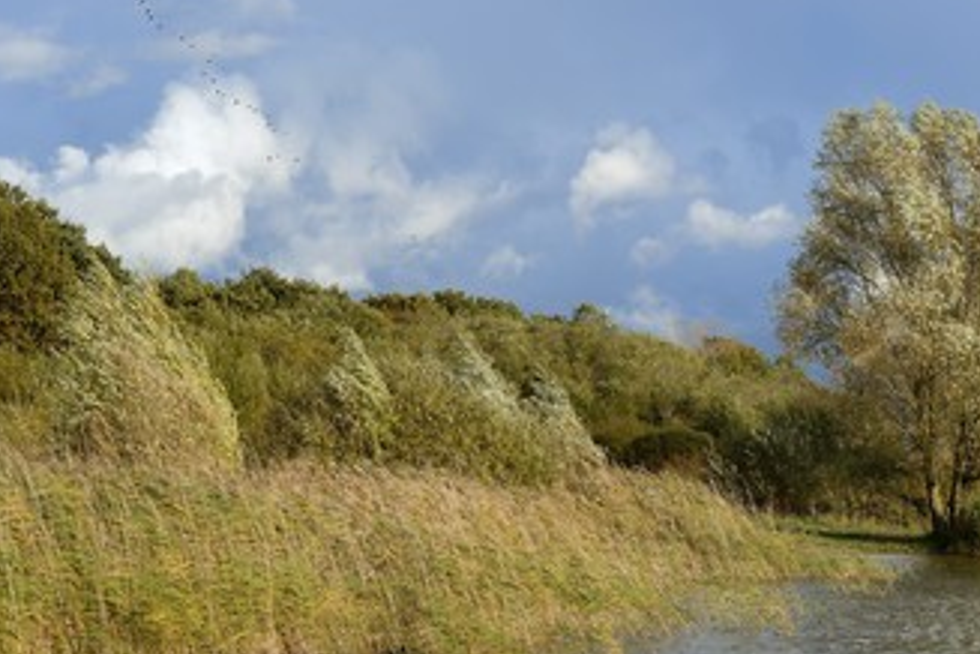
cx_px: 569
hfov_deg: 22.6
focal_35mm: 90
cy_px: 336
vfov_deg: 15.2
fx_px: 2450
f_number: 8
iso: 200
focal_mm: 70
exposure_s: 1/500
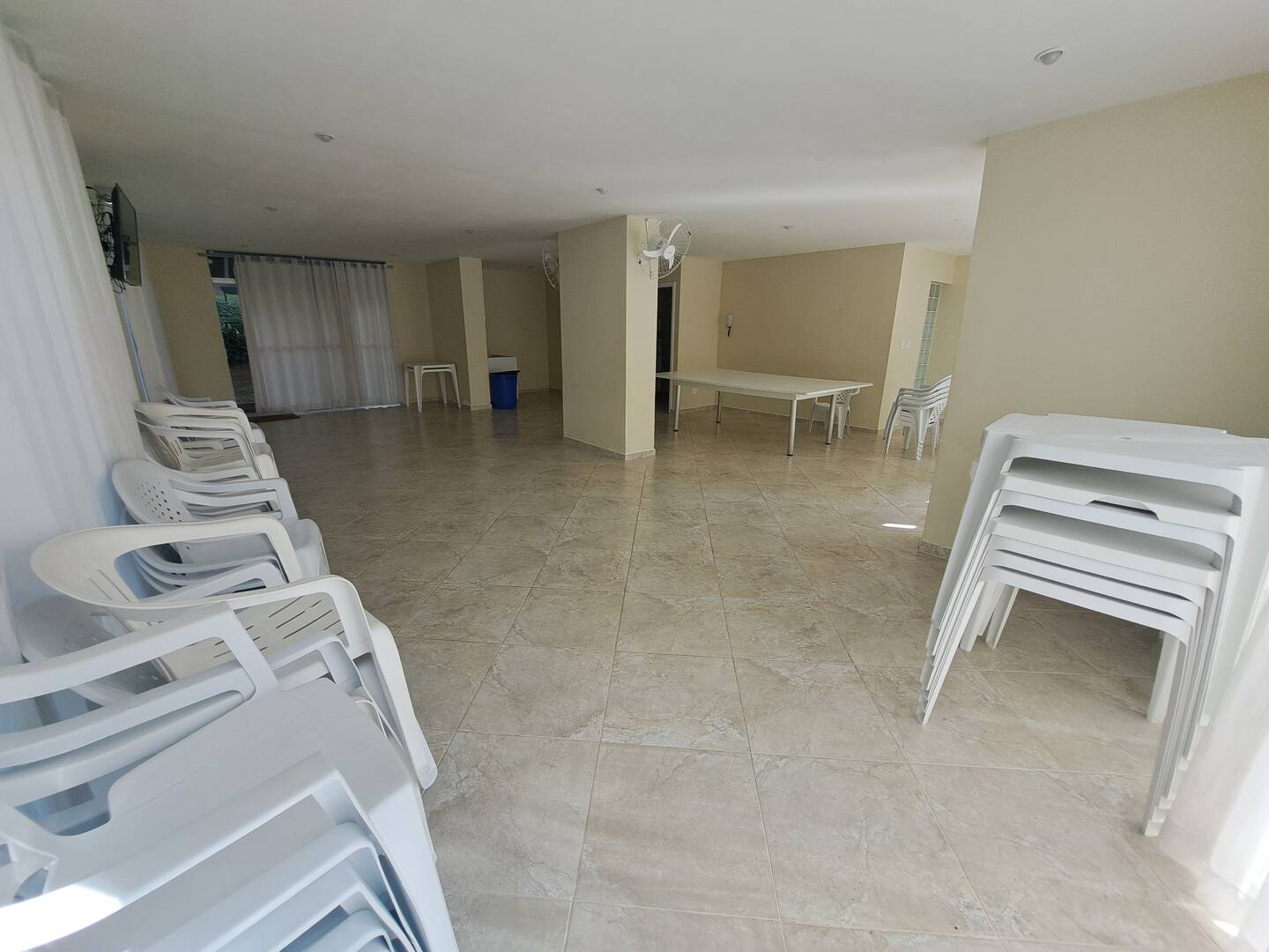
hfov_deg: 106.2
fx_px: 477
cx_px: 634
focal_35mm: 13
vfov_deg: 89.9
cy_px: 476
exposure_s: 1/169
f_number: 2.2
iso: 50
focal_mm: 1.74
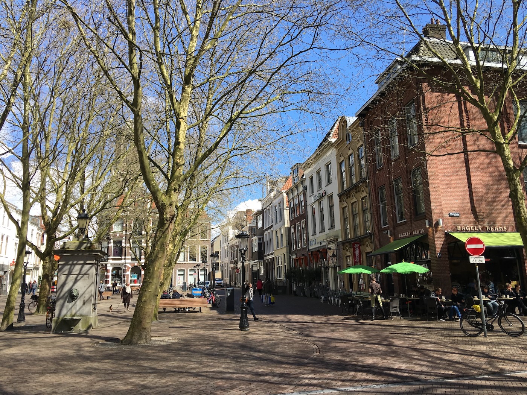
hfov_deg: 61.7
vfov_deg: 48.2
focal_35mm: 29
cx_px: 264
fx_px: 442
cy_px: 198
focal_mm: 4.15
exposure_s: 1/769
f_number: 2.2
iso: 25
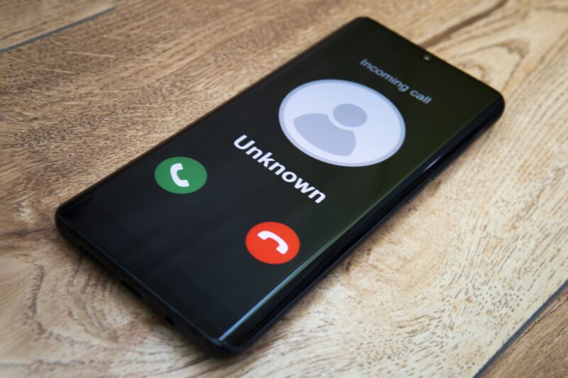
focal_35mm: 45
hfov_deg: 43.6
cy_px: 189
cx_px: 284
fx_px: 710
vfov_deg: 29.9
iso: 100
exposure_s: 1/2
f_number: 5.6
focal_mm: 30
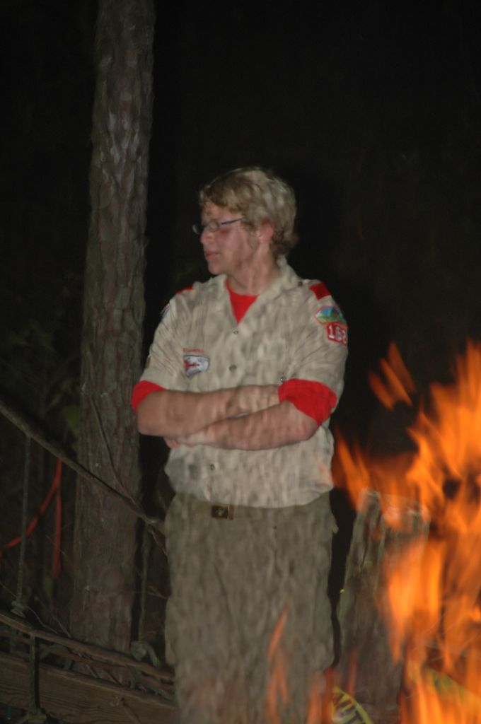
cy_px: 362
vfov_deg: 6.9
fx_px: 6028
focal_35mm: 300
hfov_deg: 4.6
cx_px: 240
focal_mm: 200
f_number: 5.6
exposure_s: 1/60
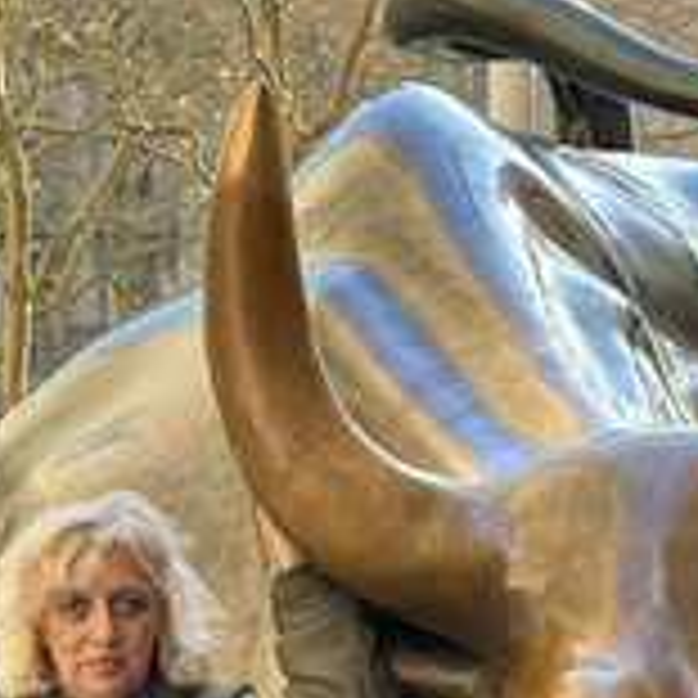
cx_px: 401
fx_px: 2395
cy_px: 779
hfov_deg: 16.6
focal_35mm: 105
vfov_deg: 16.1
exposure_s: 1/277
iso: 64
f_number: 1.78
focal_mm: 6.86
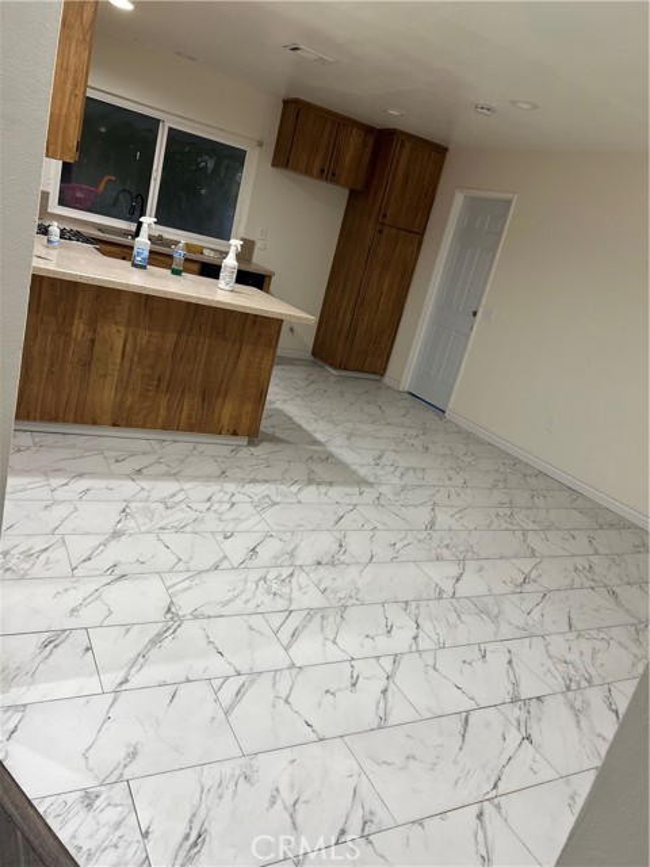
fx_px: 651
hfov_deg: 53.1
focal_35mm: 26
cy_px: 434
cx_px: 325
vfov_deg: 67.3
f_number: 1.5
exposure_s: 1/60
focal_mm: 5.7
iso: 80
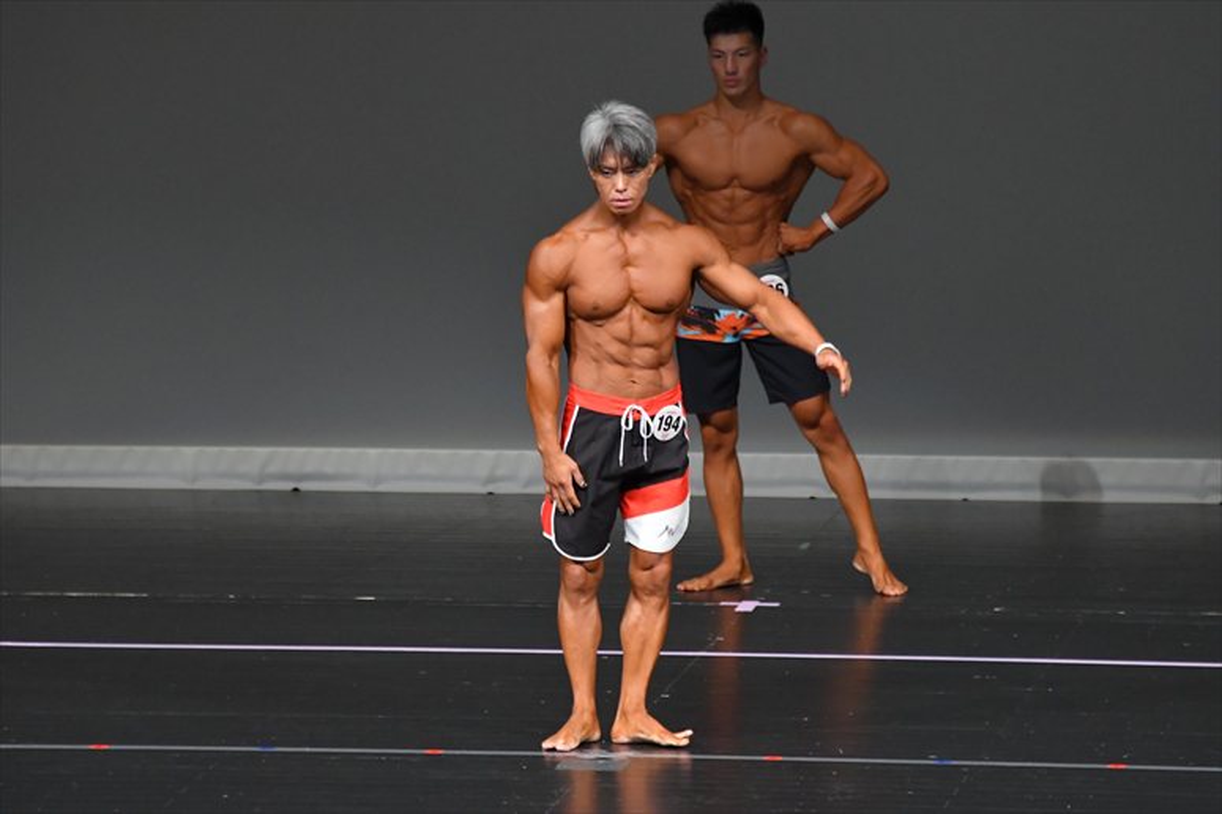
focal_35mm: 315
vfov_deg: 4.4
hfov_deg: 6.5
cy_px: 407
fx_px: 10687
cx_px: 611
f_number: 5.6
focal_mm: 210
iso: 4000
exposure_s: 1/400
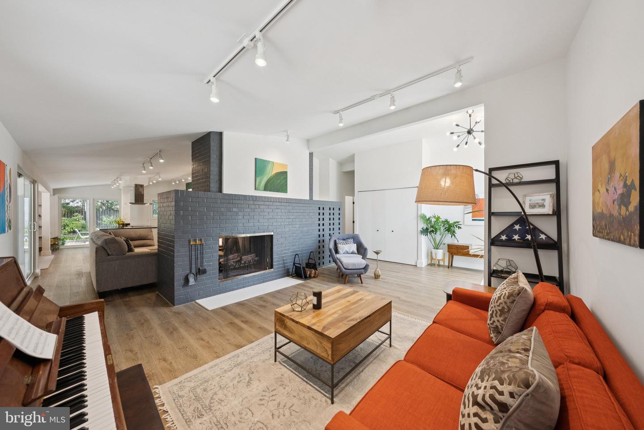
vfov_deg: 90.0
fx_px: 215
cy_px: 215
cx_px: 322
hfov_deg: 112.6
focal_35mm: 12
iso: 640
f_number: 7.1
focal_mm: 12
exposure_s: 1/80
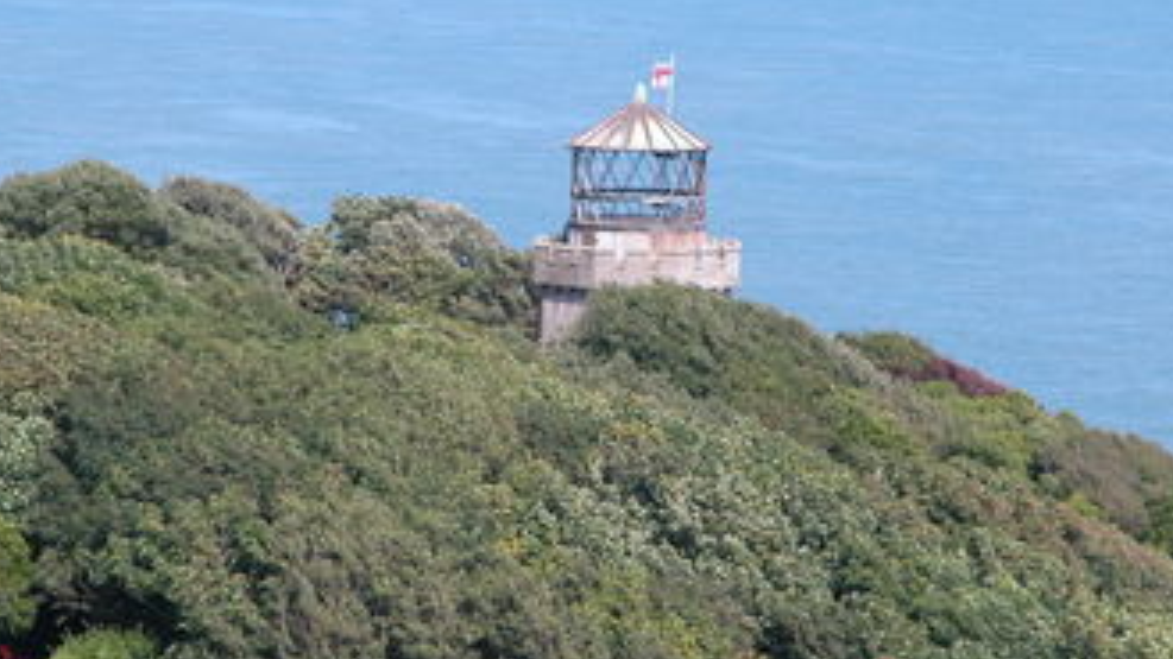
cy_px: 182
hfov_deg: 5.8
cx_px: 542
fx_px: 11538
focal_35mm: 371
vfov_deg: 3.3
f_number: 5.9
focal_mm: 71.2
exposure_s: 1/276
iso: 100
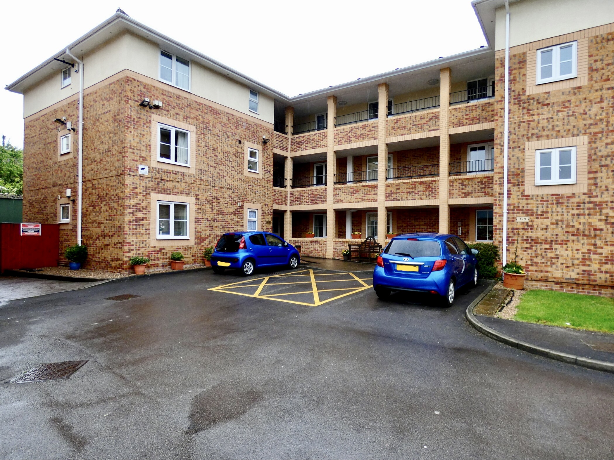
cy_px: 230
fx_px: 355
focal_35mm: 20
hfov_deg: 81.7
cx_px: 307
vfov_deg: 66.0
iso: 80
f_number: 2.8
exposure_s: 1/320
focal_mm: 3.6
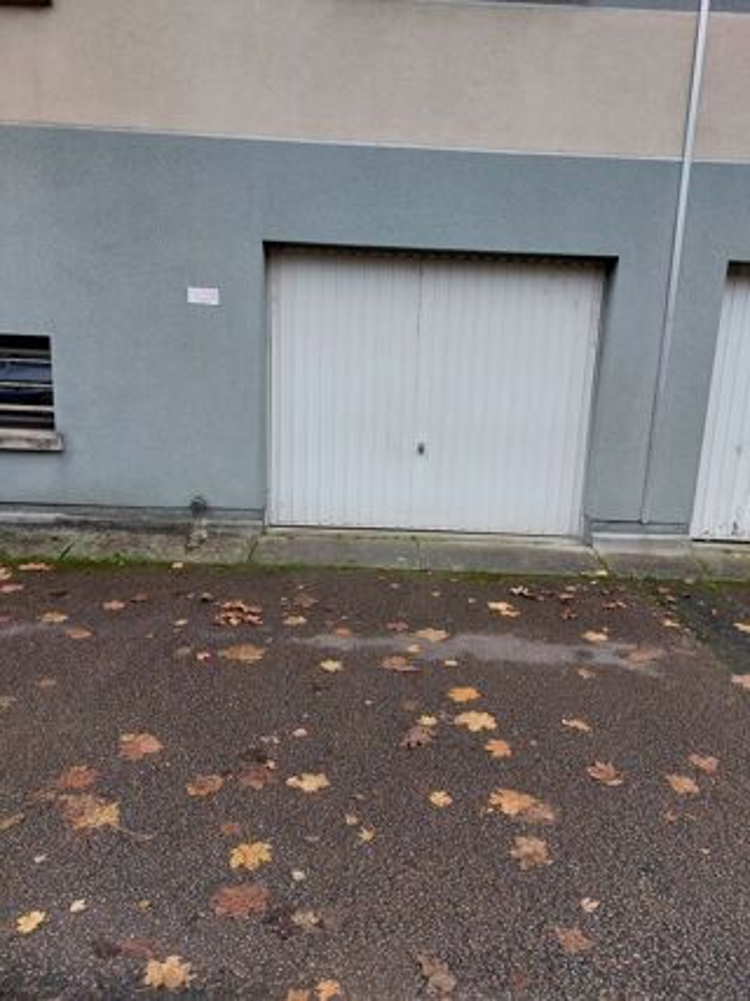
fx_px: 723
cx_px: 375
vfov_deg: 69.4
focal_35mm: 25
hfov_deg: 54.9
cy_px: 500
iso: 32
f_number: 1.8
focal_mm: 5.23
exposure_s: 1/100
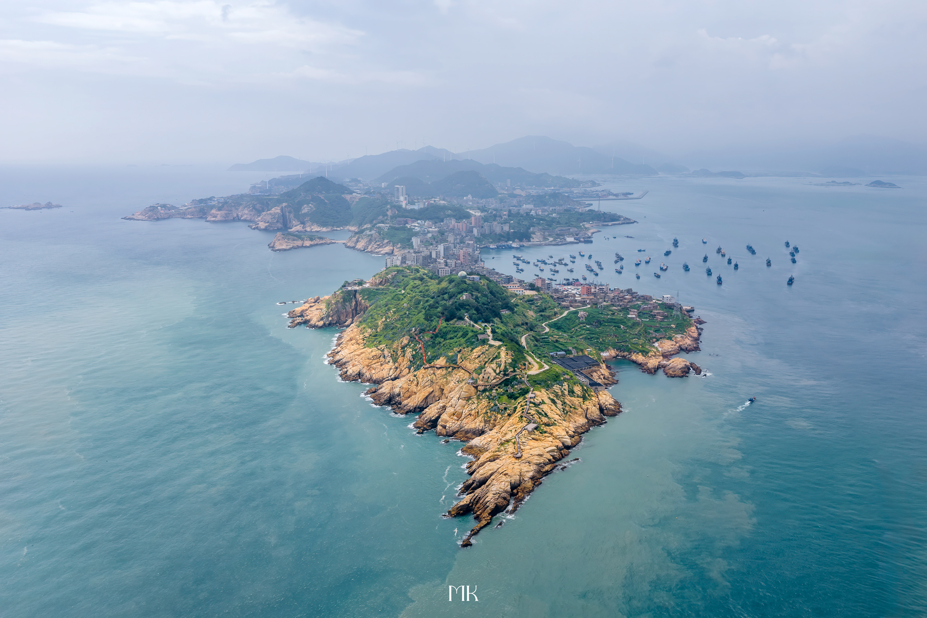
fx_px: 721
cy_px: 309
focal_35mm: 28
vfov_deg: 46.4
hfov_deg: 65.5
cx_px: 464
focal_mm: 14.45
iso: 100
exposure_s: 1/25
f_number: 4
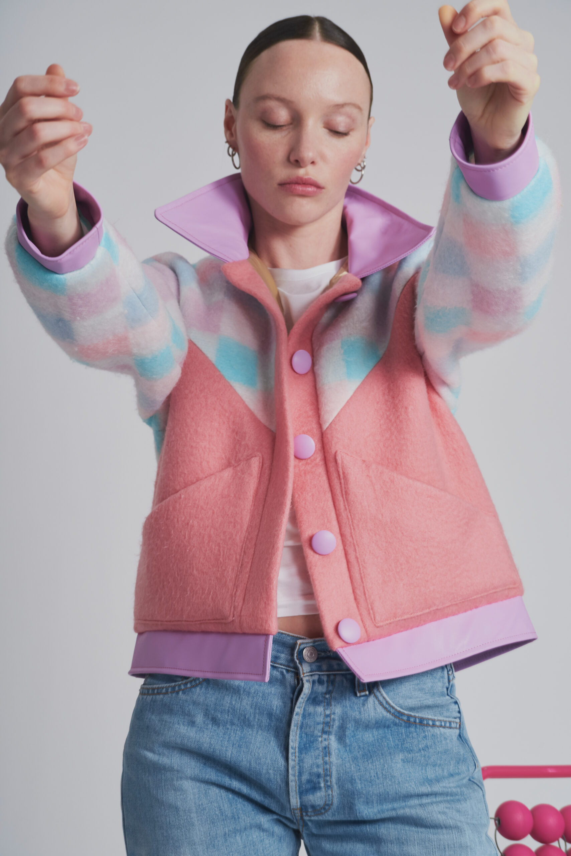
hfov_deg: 19.5
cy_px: 428
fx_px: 1664
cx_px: 286
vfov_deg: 28.8
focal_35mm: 70
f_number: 10
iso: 400
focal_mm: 70
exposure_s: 1/160
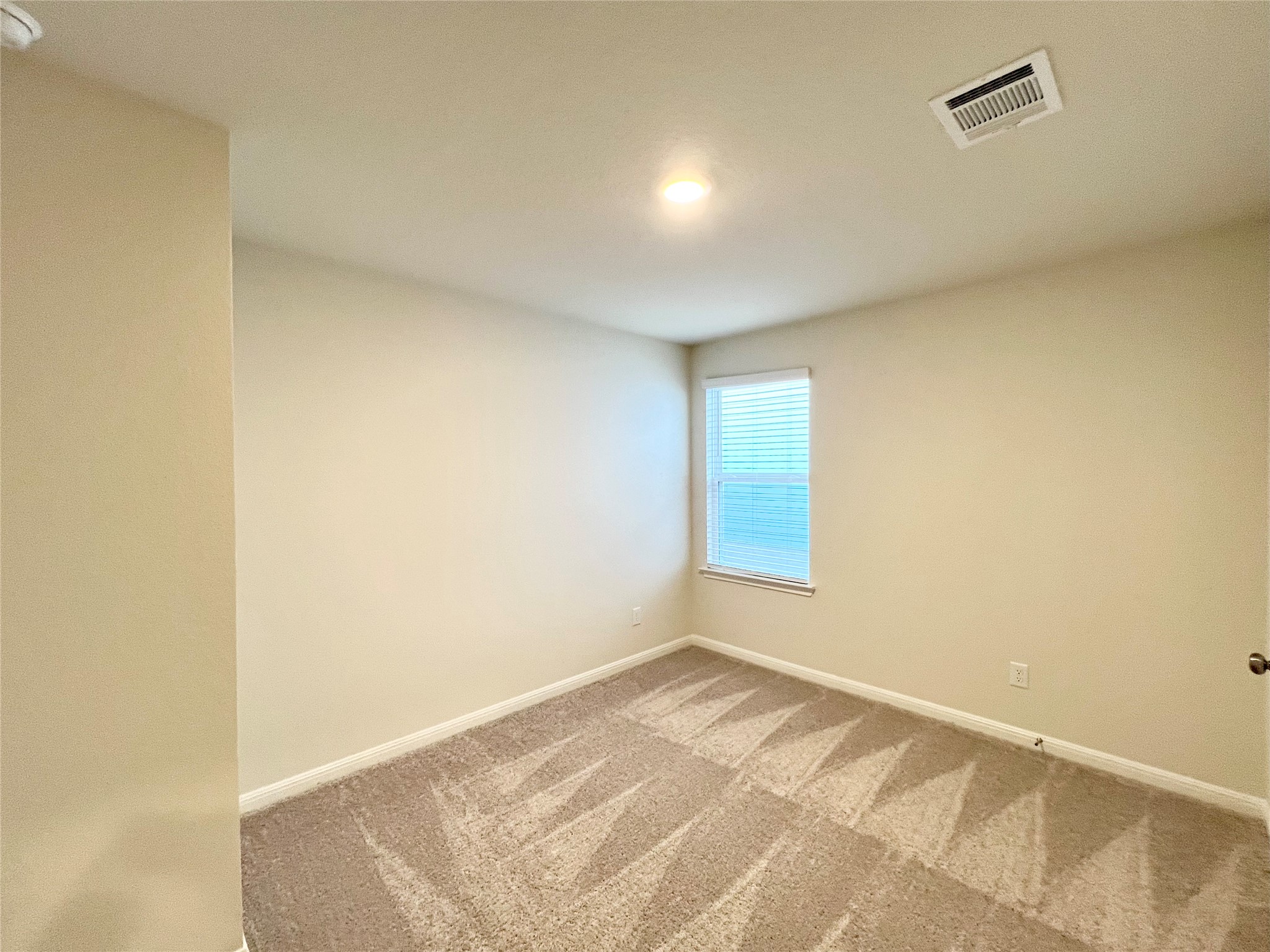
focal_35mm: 13
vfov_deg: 89.9
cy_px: 476
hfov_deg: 106.2
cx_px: 635
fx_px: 477
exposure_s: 1/60
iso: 125
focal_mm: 1.57
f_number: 1.8
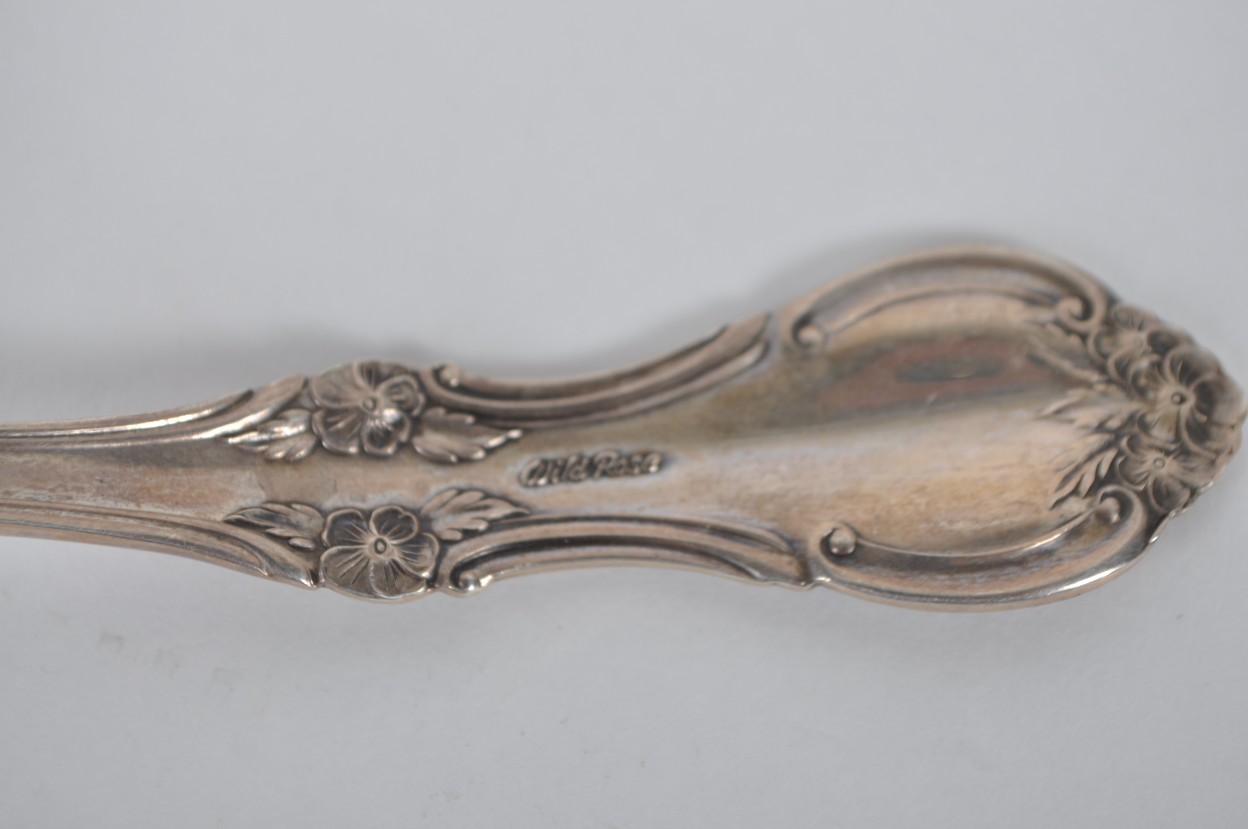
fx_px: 2856
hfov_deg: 24.6
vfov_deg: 16.5
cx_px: 624
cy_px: 414
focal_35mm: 82
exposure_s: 1/125
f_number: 9
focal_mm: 55
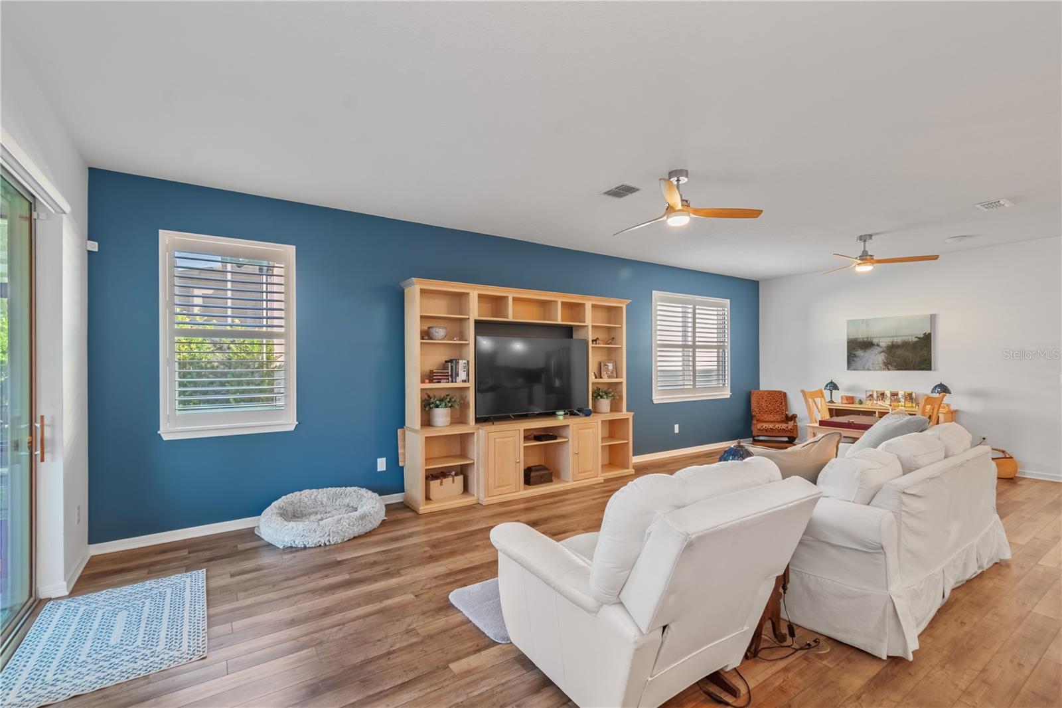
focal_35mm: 15
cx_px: 531
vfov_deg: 77.3
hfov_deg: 100.4
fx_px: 442
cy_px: 354
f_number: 9
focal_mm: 10
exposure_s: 1/2
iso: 250
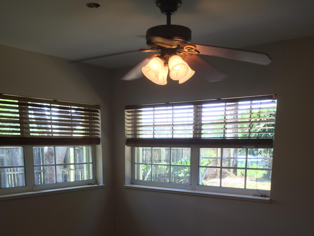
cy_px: 214
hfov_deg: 45.8
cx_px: 154
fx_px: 372
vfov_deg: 33.3
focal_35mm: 41
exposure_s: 1/60
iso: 40
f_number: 2.2
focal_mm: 4.12
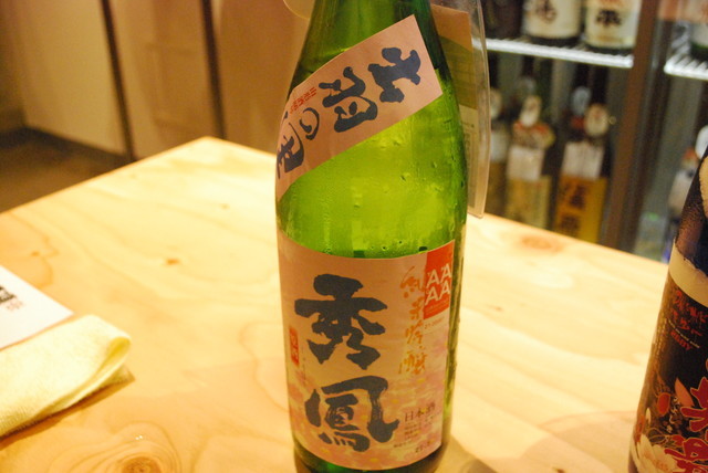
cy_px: 236
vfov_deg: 34.3
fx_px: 768
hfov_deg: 49.5
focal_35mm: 39
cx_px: 354
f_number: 5
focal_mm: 26
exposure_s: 1/100
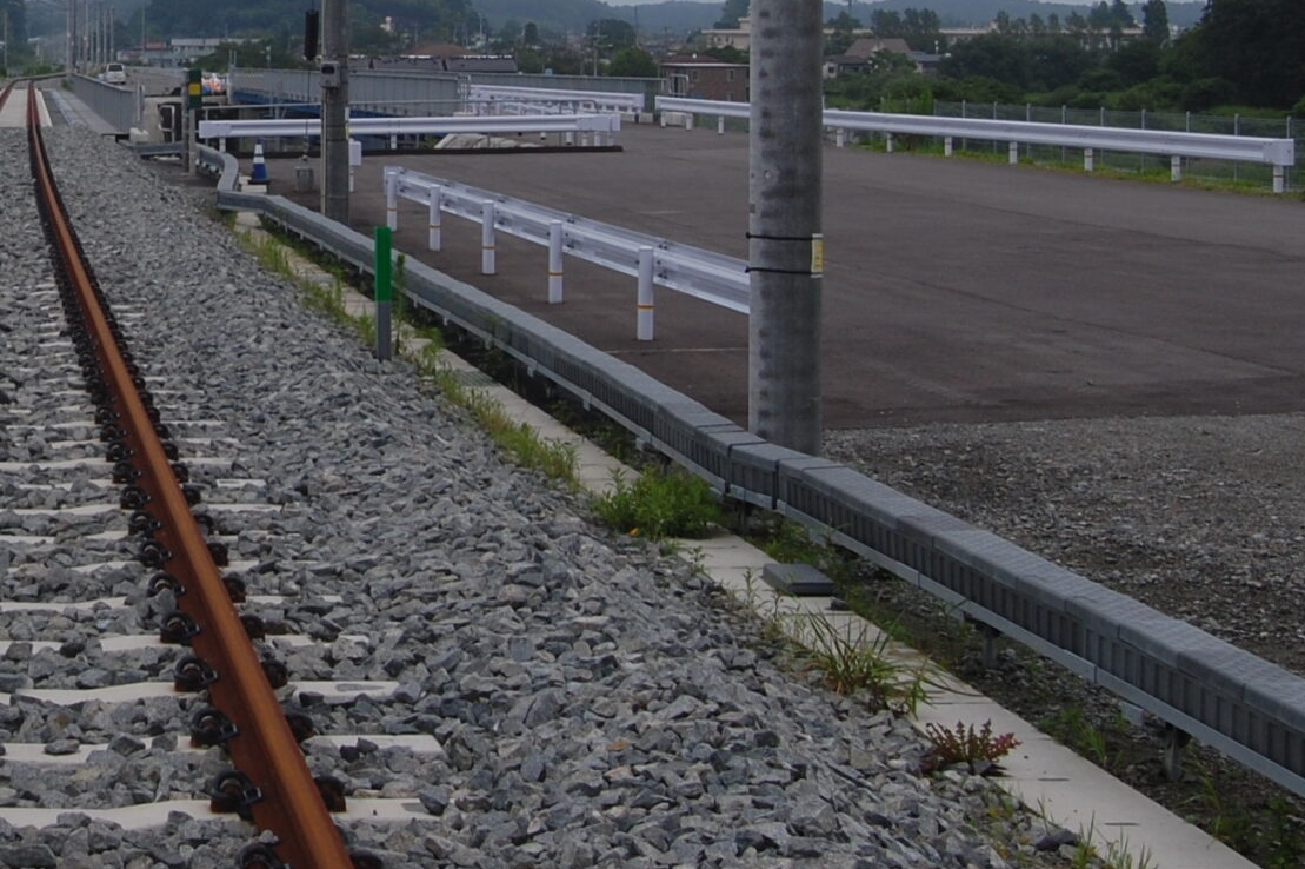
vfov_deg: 14.9
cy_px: 11
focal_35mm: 90
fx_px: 3260
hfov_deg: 21.7
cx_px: -38
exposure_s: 1/250
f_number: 8
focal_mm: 26
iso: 200
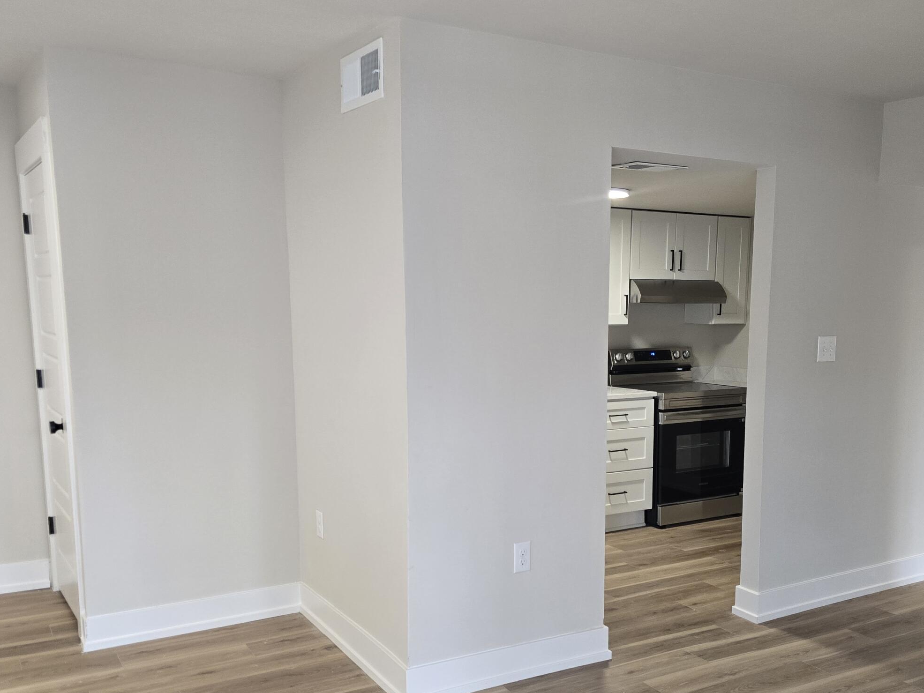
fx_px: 934
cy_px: 443
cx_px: 557
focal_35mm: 35
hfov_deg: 52.2
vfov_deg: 40.4
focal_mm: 6.3
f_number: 1.7
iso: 200
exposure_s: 1/120
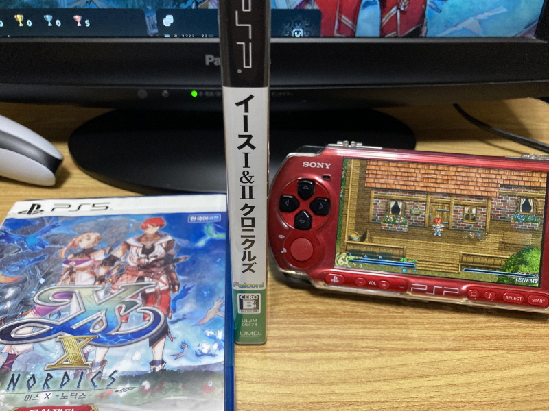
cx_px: 274
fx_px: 444
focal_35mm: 28
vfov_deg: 49.7
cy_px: 206
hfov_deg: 63.4
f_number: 1.8
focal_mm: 3.99
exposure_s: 1/40
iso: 400
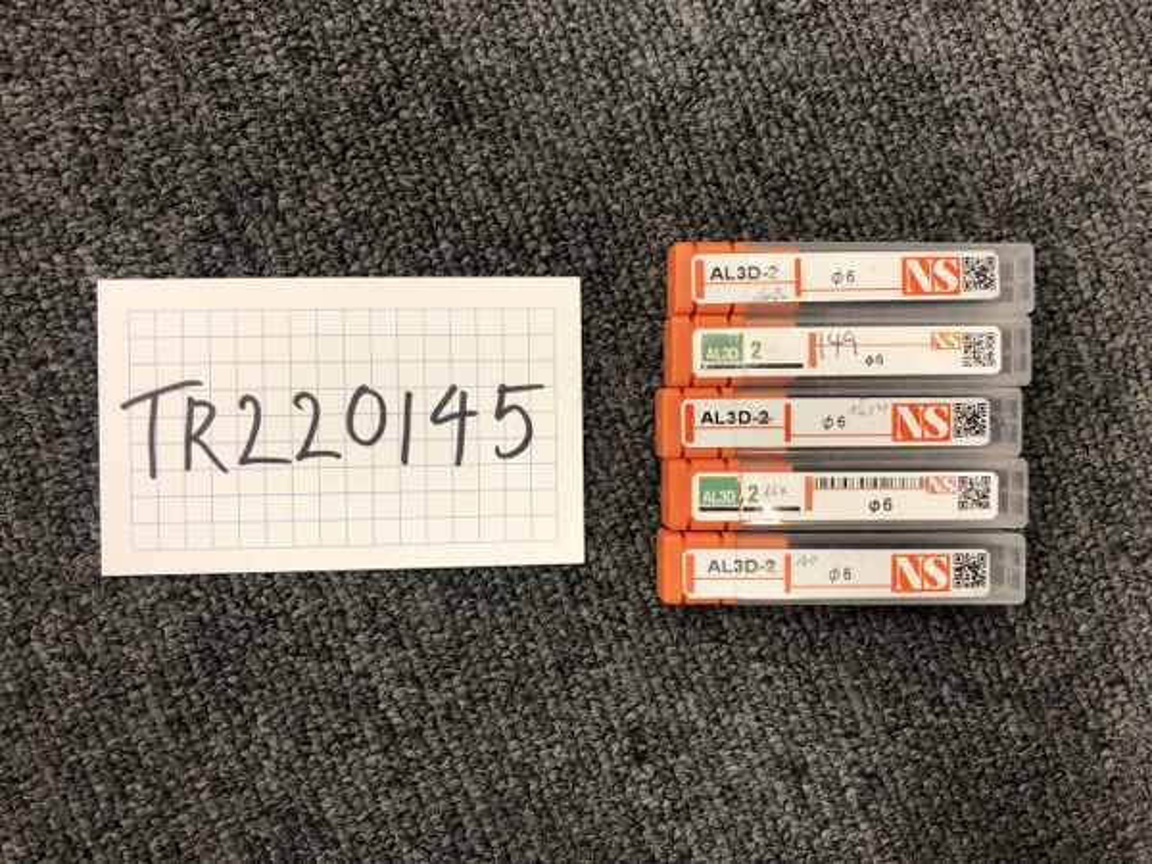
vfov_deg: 49.7
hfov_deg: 63.4
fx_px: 932
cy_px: 432
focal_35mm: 28
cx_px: 576
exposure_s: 1/17
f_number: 1.8
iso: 40
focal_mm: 4
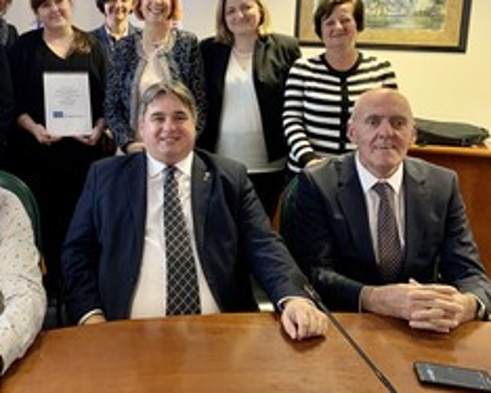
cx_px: 115
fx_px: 567
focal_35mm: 39
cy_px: 120
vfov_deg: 37.6
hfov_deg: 45.1
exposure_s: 1/50
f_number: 1.8
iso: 320
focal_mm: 4.25
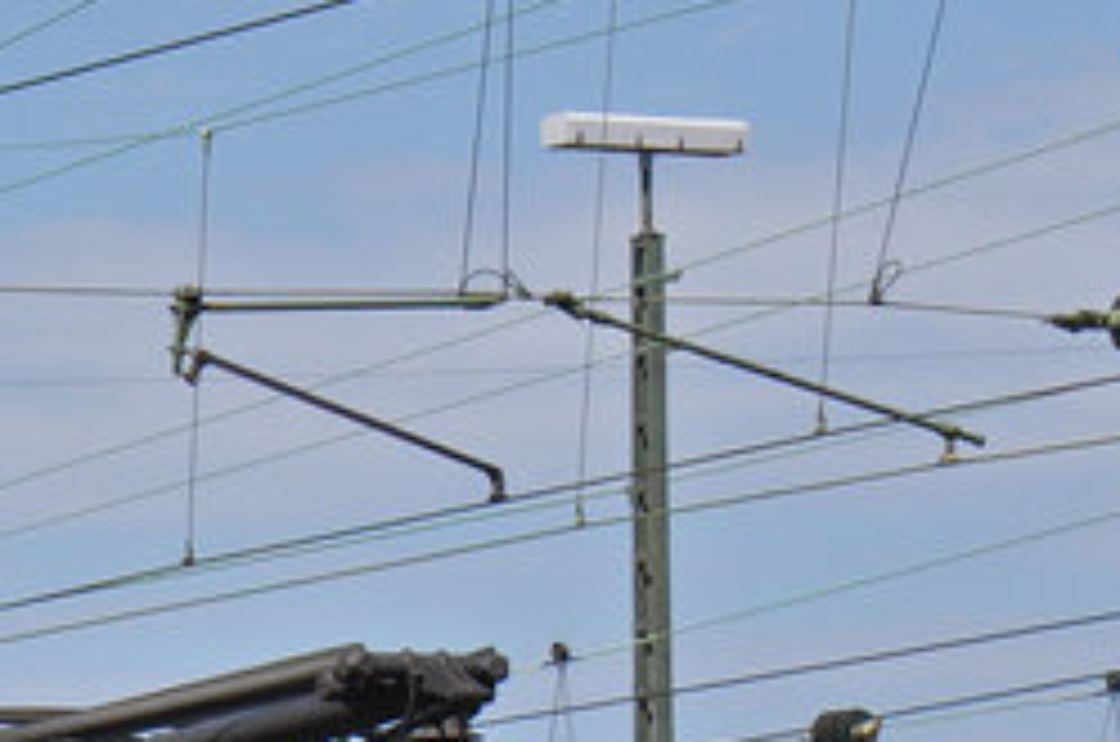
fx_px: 15743
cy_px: 1212
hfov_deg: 4.1
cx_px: -432
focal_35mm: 507
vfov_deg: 2.7
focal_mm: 70
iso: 400
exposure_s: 1/1000
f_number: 8
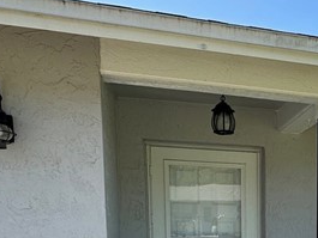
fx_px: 496
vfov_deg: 24.2
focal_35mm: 54
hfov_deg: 32.8
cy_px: 297
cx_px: 312
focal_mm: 2.22
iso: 40
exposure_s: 1/409
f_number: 2.2
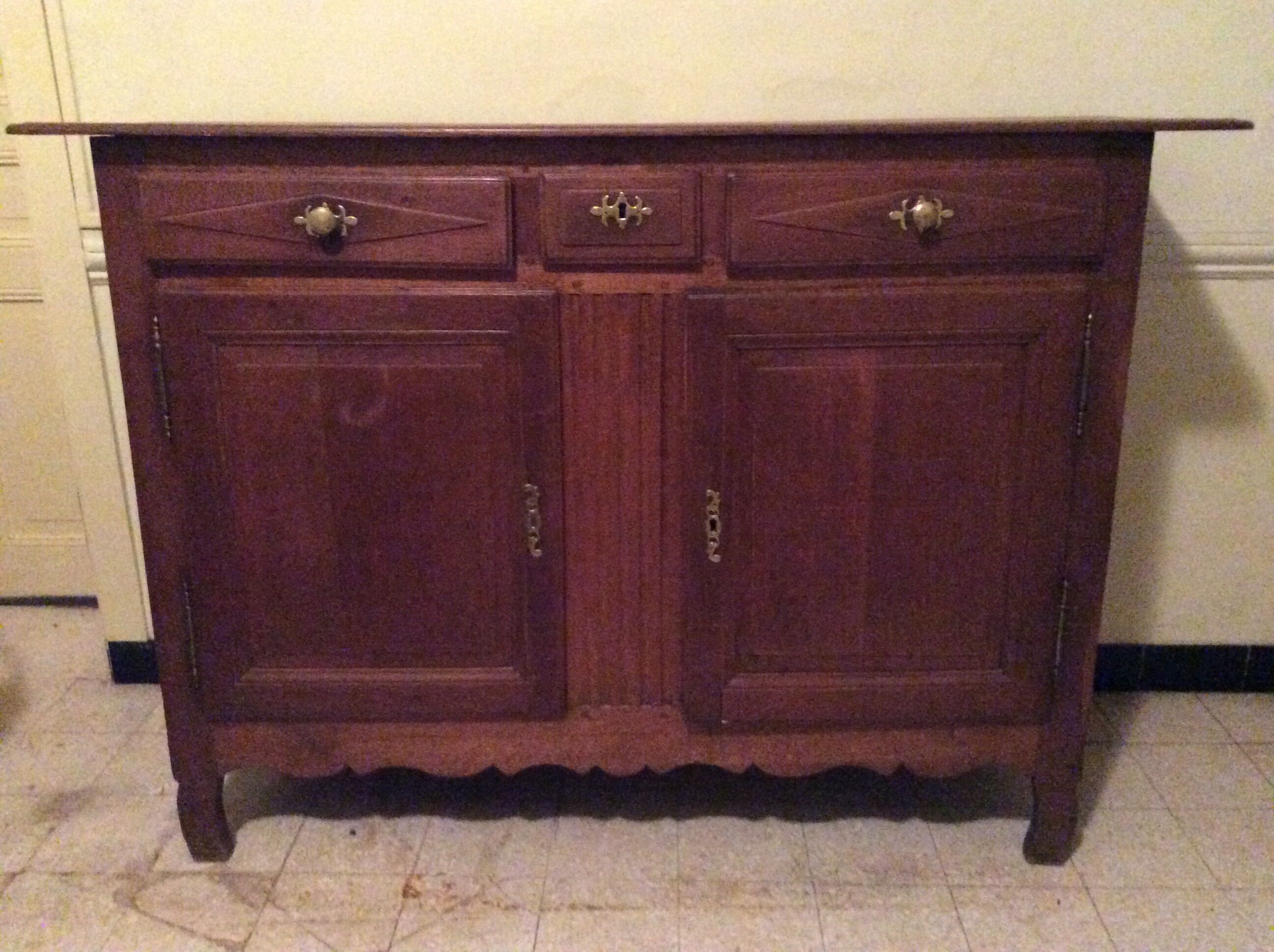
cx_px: 637
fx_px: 1176
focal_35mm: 32
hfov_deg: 56.9
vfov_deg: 44.1
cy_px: 476
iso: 800
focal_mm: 3.3
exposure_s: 1/17
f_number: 2.4
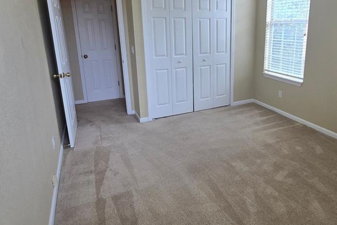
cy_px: 81
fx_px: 215
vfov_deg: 54.3
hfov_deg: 75.3
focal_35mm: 23
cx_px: 202
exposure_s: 1/120
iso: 80
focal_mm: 2.2
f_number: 2.2
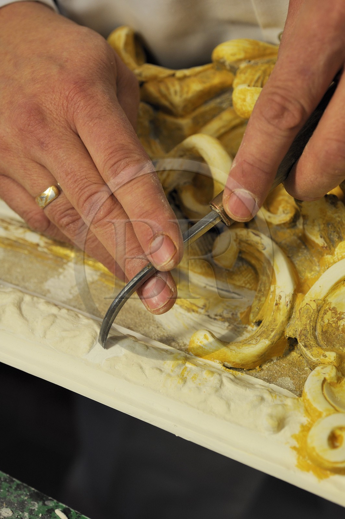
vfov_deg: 33.4
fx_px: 864
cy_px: 260
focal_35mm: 60
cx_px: 172
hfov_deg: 22.6
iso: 400
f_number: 6.3
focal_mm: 60
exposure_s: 1/125
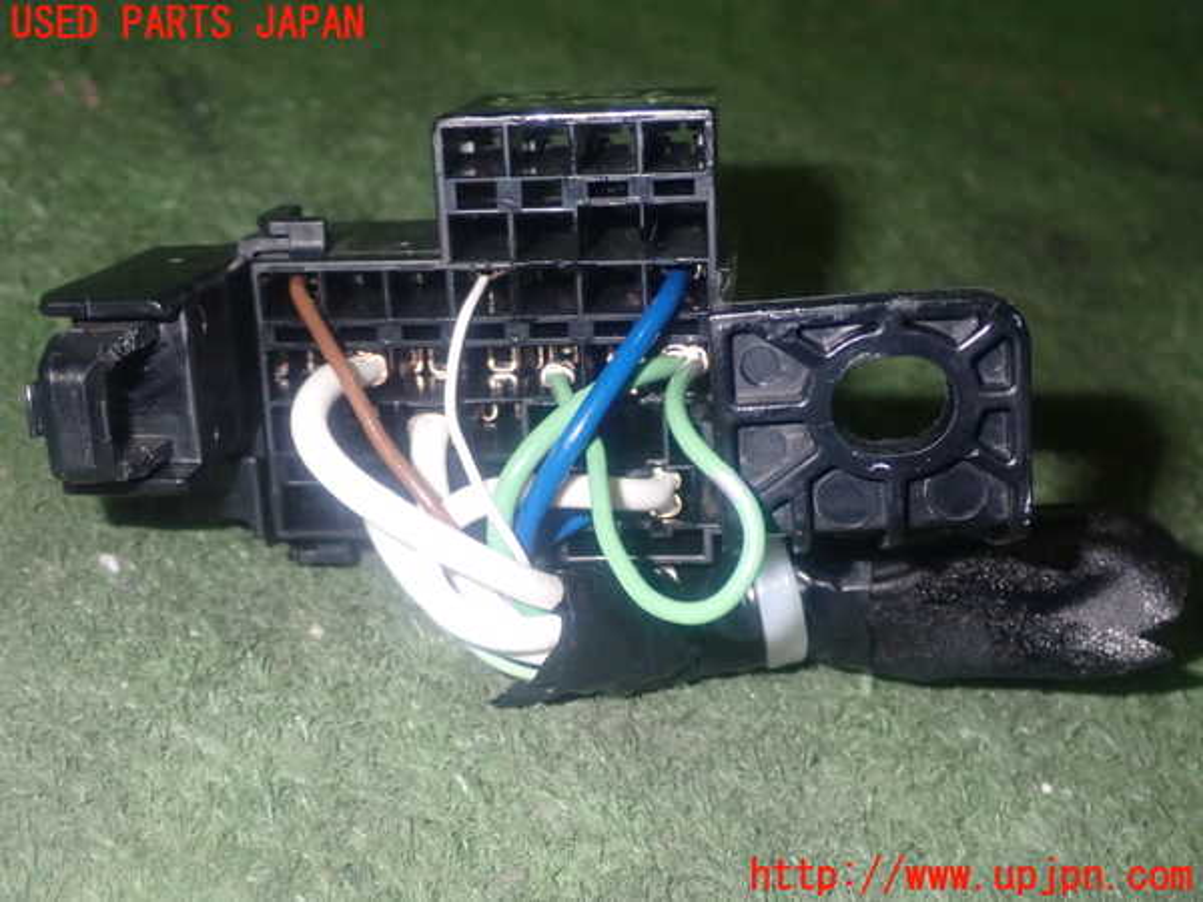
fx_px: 1738
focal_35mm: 50
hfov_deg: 38.2
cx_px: 602
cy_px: 451
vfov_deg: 29.1
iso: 800
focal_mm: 9.01
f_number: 9
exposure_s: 1/50
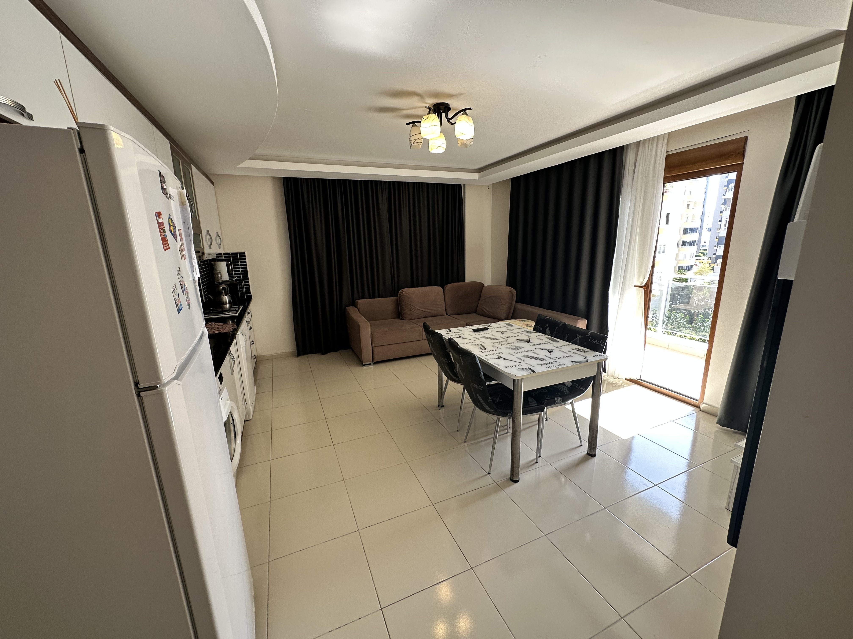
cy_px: 320
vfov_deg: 85.7
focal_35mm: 14
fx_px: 345
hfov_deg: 102.1
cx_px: 426
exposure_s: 1/99
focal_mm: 2.22
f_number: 2.2
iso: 80
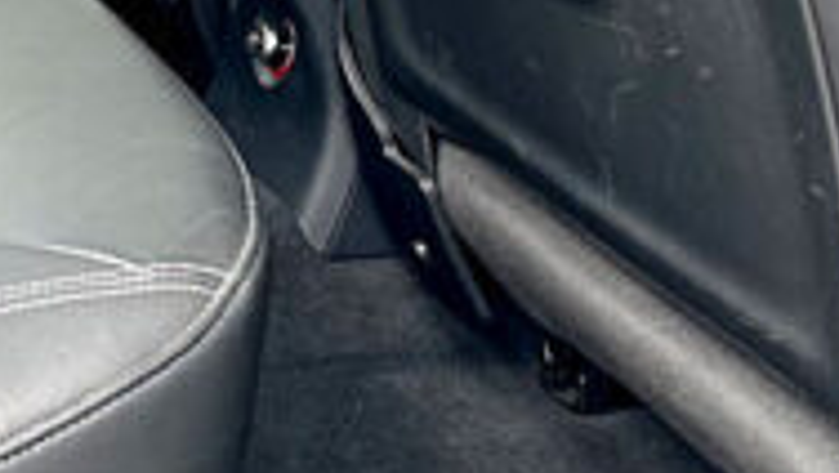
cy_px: -665
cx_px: -98
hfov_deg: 18.5
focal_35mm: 111
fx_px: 2471
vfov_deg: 9.7
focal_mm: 6.86
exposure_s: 1/121
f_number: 1.78
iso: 125
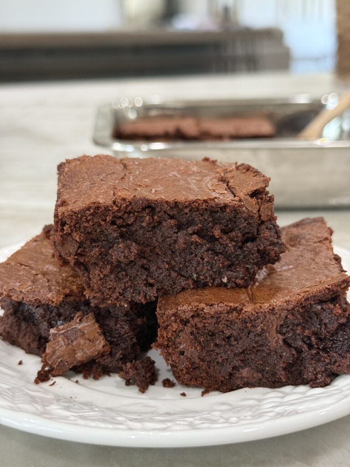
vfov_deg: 39.7
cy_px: 234
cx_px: 175
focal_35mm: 48
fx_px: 647
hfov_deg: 30.3
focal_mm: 6.76
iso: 400
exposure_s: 1/40
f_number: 1.78
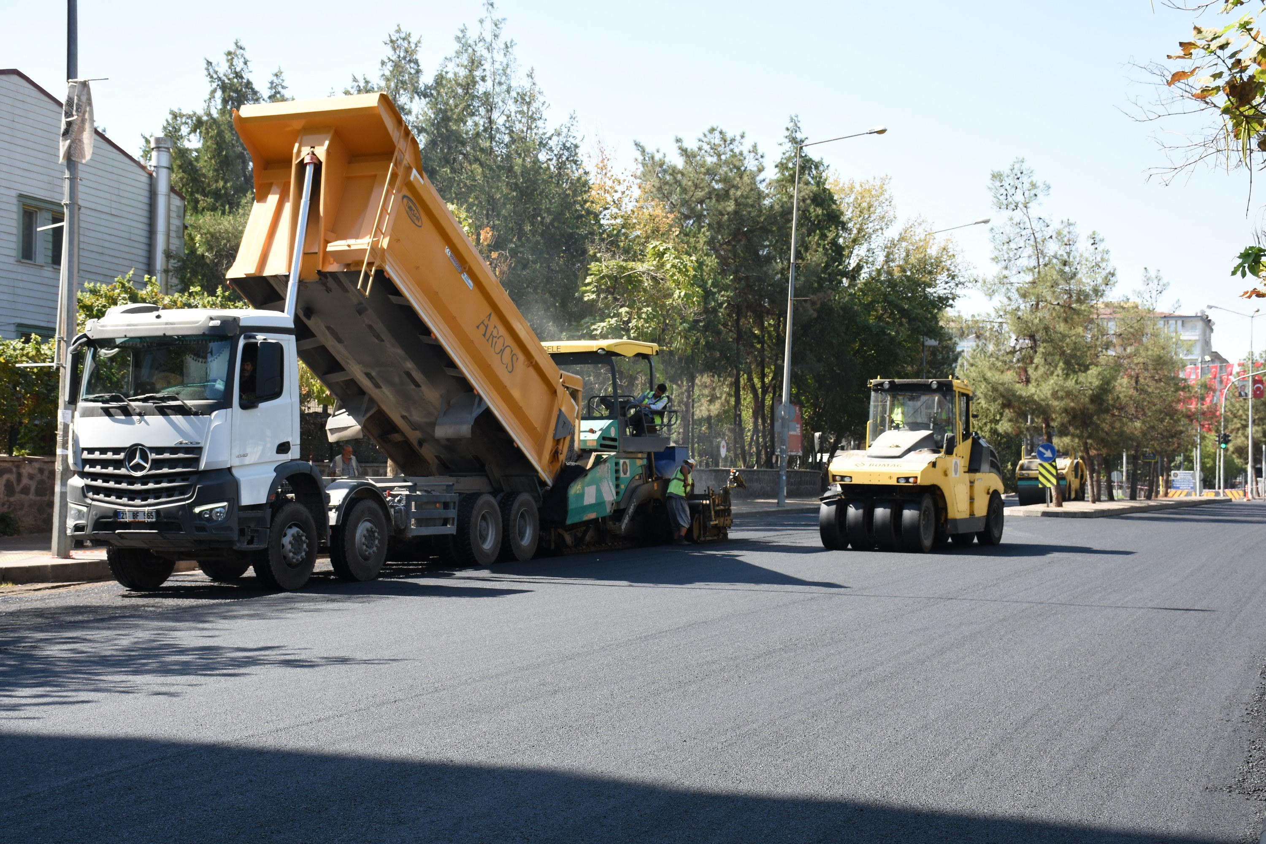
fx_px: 1793
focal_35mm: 51
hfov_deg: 38.9
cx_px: 633
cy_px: 422
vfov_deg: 26.5
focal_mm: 34
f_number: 6.3
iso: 200
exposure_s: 1/320
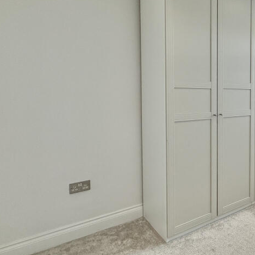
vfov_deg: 58.7
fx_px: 225
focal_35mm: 27
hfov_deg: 48.8
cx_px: 253
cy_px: 105
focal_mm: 2.22
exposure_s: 1/100
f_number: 2.2
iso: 100
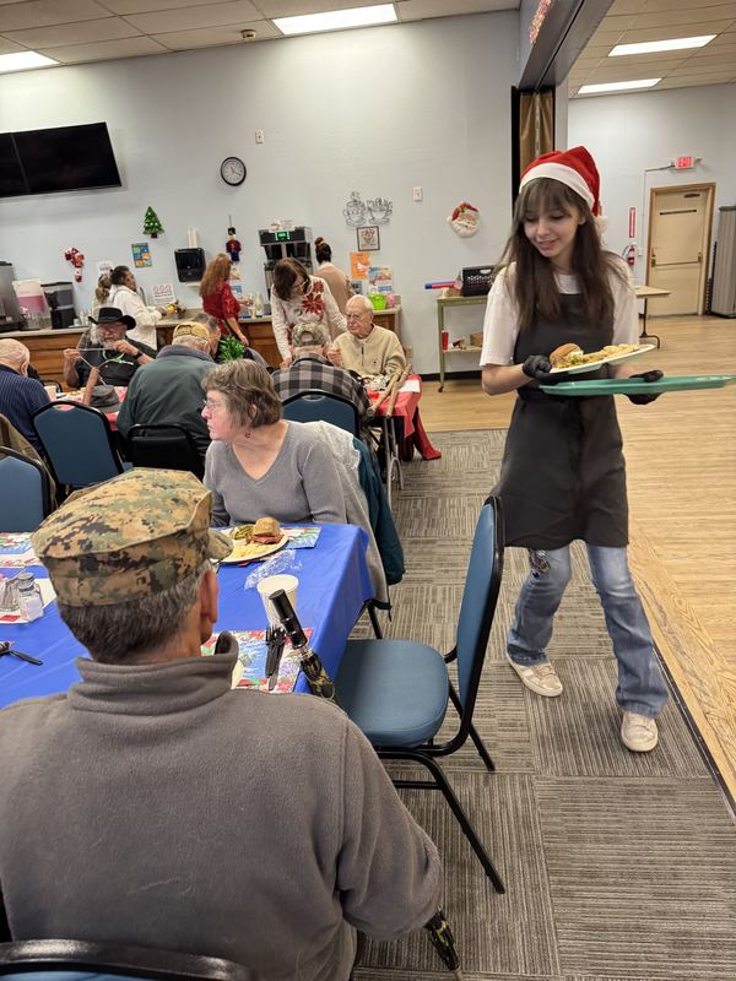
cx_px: 368
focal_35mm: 24
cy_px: 490
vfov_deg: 71.6
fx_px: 680
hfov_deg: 56.8
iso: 320
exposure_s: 1/60
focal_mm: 6.76
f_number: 1.78
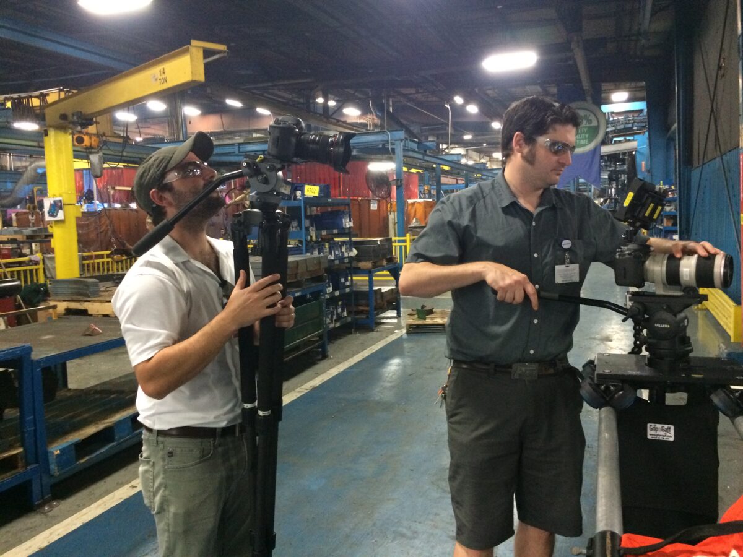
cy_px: 278
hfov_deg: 61.7
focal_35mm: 29
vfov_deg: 48.2
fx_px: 622
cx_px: 372
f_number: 2.2
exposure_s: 1/30
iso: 320
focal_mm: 4.15
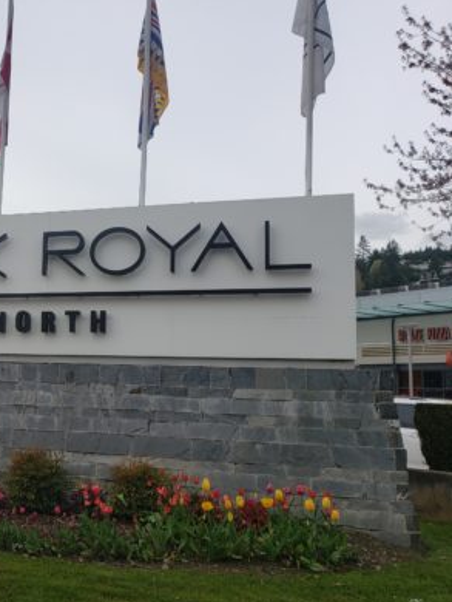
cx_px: -5
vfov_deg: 46.8
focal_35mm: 40
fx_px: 696
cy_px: 316
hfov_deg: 32.9
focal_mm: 4.3
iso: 50
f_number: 2.4
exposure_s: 1/960
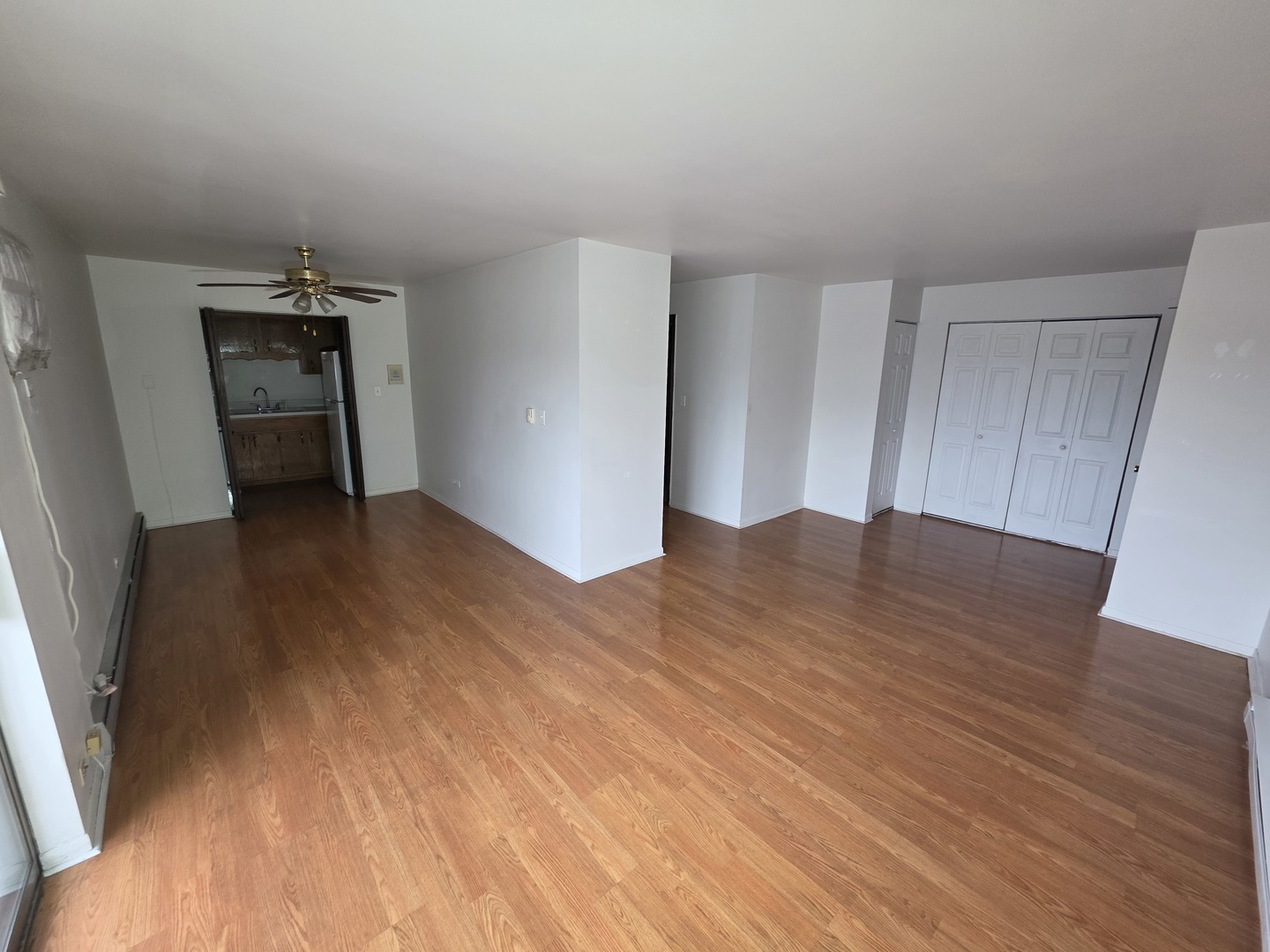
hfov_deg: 106.2
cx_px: 635
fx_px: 477
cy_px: 476
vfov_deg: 89.9
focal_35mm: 13
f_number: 1.9
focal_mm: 2.2
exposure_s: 1/34.2
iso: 80
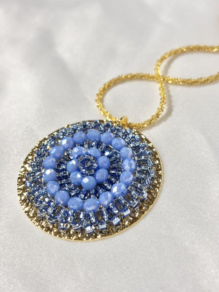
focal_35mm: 52
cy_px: 146
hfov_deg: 28.0
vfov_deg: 36.8
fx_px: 439
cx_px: 110
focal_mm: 5.96
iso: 32
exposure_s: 1/247
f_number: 1.6
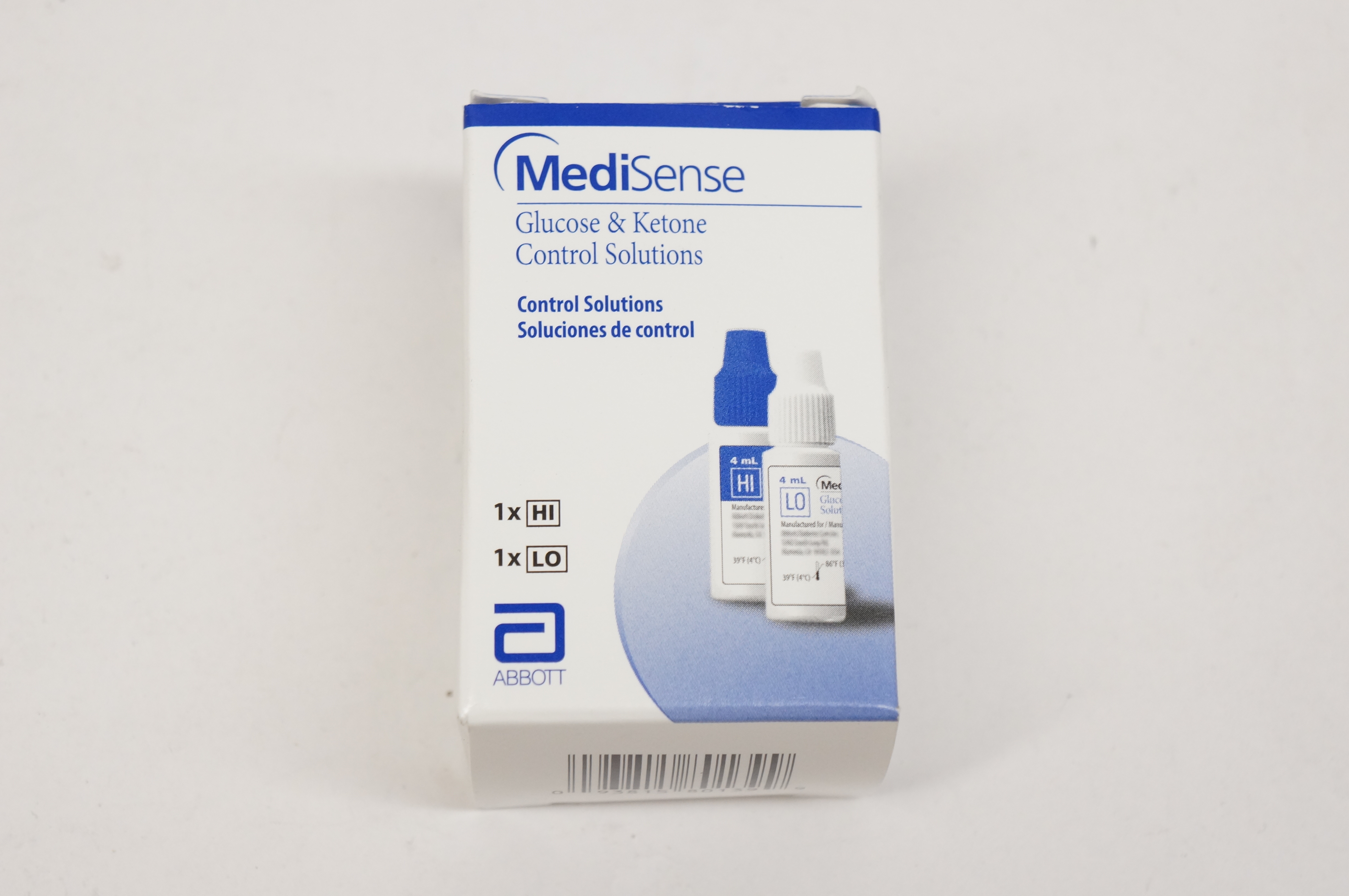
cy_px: 448
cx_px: 674
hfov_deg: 24.6
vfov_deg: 16.5
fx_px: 3088
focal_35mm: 82
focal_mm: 55
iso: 800
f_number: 7.1
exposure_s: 1/125
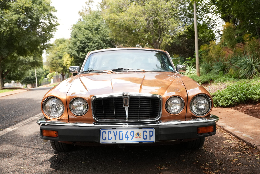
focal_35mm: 33
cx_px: 130
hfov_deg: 56.8
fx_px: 241
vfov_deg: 39.7
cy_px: 87
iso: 4000
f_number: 4
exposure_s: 1/8000
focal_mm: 33.3
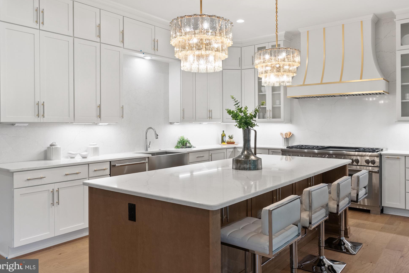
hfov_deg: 65.5
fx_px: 318
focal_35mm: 28
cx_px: 204
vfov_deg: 46.4
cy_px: 132
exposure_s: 1/15
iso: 640
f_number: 8
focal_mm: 27
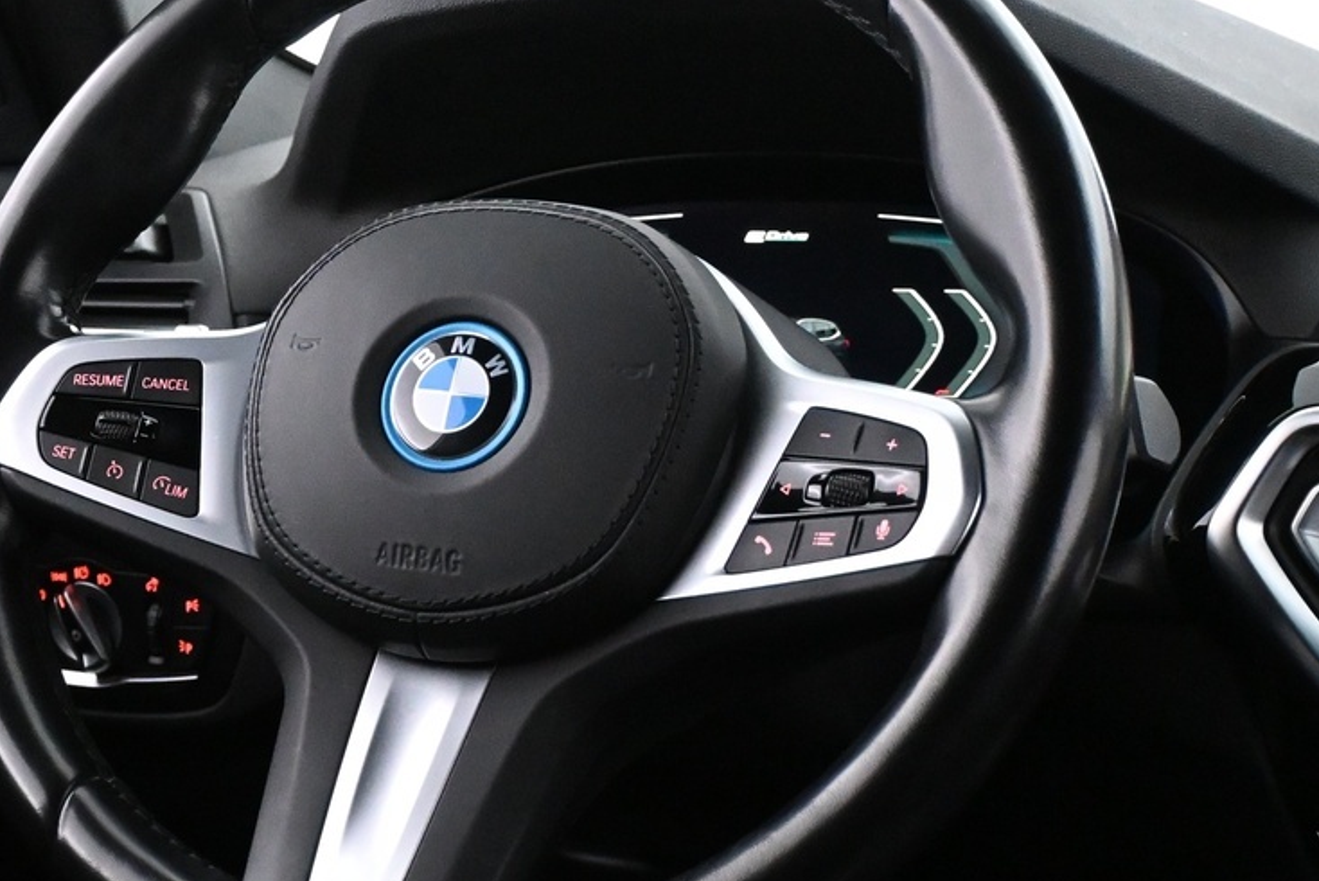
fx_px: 2789
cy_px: 336
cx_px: 406
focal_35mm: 76
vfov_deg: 17.9
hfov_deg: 26.4
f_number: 4.2
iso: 5600
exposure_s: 1/40
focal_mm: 23
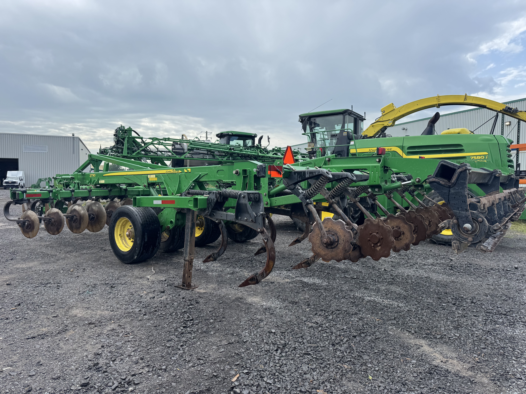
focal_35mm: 24
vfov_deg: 56.8
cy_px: 197
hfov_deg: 71.6
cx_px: 263
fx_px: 365
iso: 80
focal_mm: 6.76
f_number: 1.78
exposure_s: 1/2331
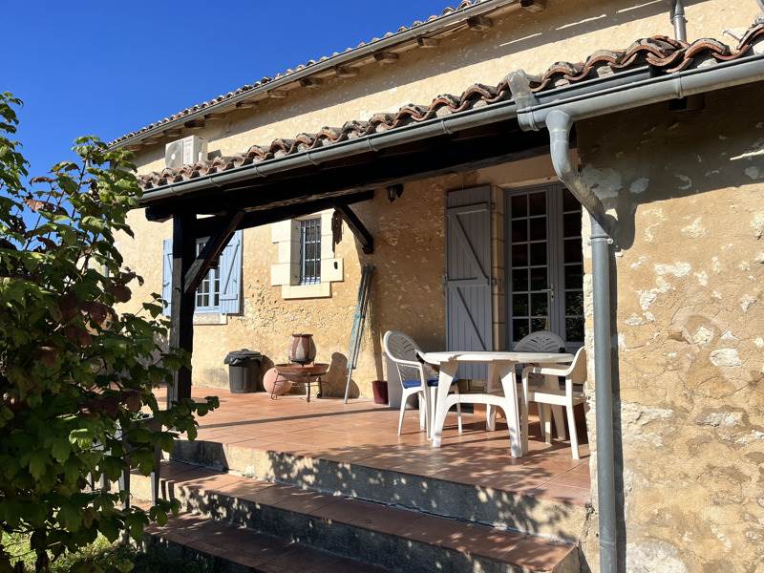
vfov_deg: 53.1
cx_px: 382
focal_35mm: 26
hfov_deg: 67.3
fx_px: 574
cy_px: 286
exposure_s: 1/3876
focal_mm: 5.1
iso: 50
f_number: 1.6
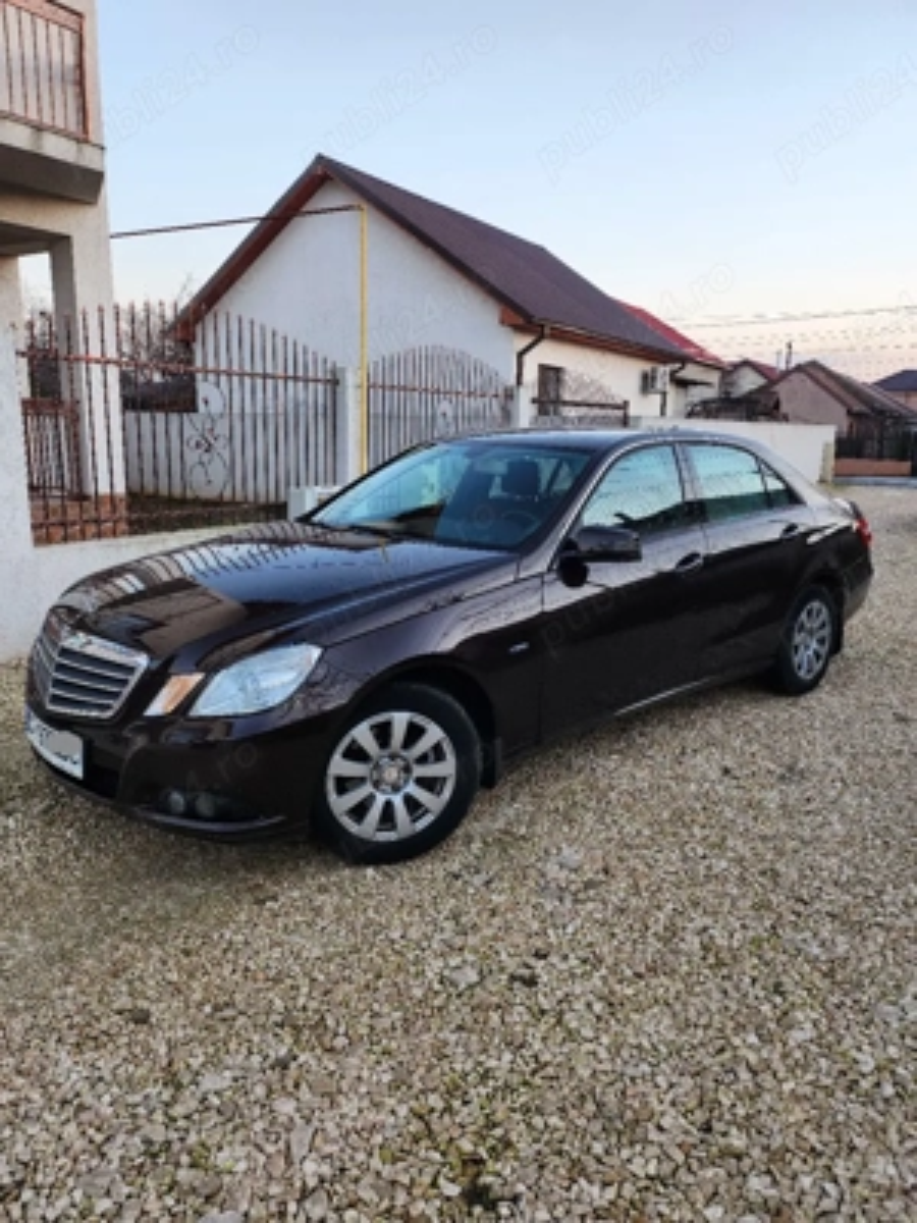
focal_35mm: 24
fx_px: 848
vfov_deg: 71.6
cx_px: 458
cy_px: 612
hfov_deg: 56.8
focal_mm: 5
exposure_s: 1/182
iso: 100
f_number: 1.8
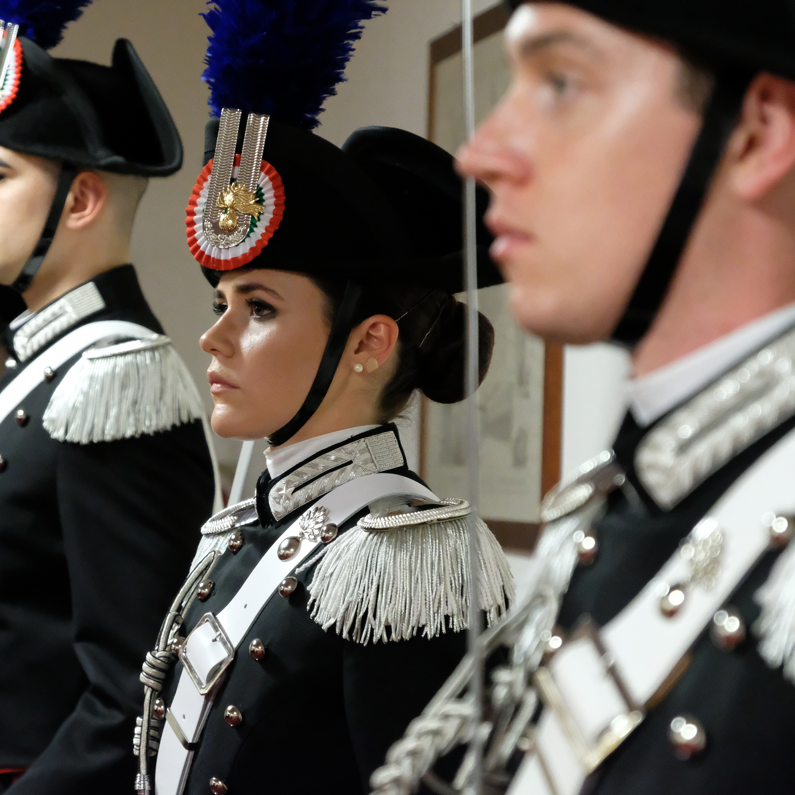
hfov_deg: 10.3
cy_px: 396
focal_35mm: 169
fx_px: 4391
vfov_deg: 10.3
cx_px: 252
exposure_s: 1/105
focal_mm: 88.2
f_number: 5.6
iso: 12800
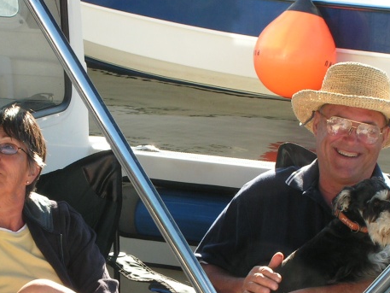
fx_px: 1578
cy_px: 202
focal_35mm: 140
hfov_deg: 14.1
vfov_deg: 10.6
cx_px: 140
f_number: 4.5
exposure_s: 1/100
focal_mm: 13.4
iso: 50
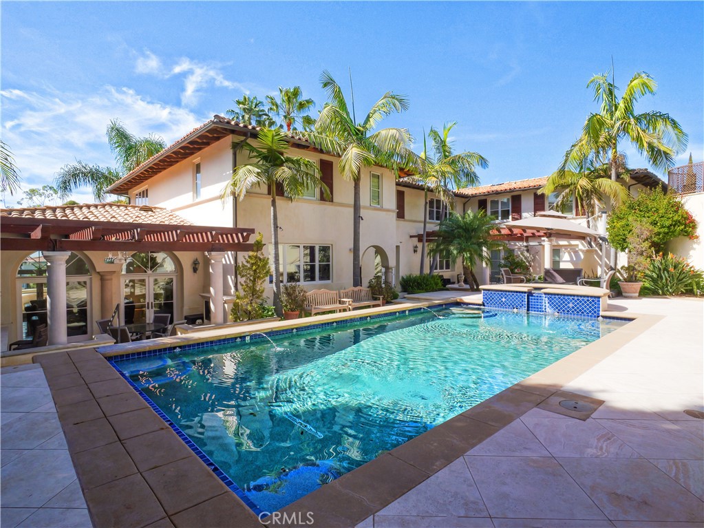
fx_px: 366
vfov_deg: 71.6
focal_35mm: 18
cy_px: 264
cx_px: 352
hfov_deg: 87.8
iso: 200
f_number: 14
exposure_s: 1/100
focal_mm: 9
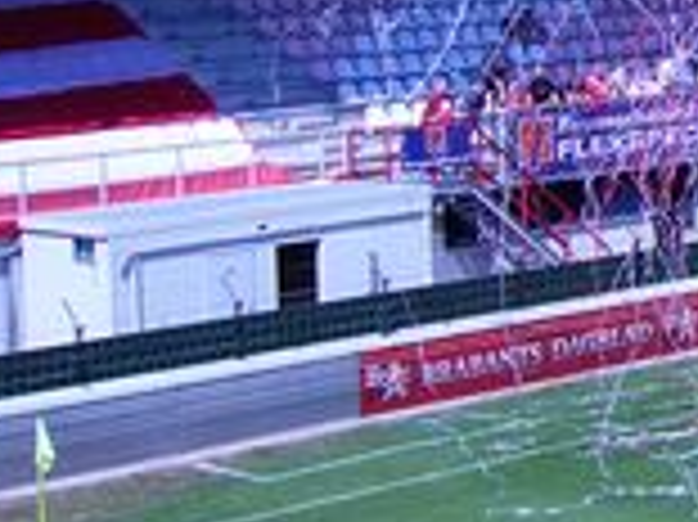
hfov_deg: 14.2
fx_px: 2599
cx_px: 1067
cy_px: -79
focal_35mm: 129
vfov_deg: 11.3
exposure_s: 1/160
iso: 50
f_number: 8
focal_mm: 5.8
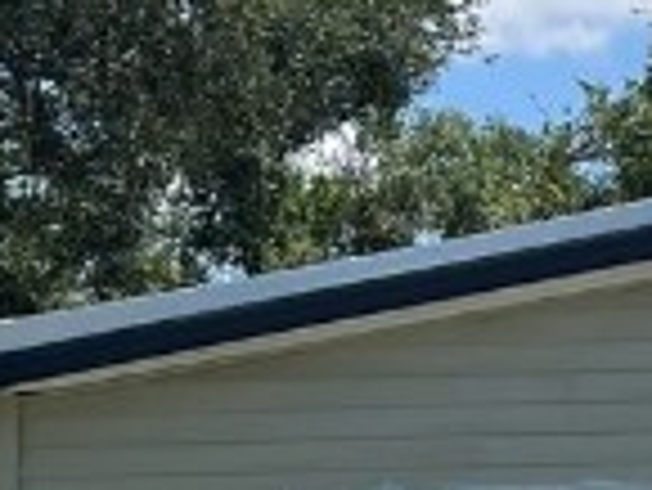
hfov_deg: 10.1
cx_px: 1241
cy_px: 521
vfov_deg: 8.1
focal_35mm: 183
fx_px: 3450
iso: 50
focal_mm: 5.1
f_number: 1.6
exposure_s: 1/3623
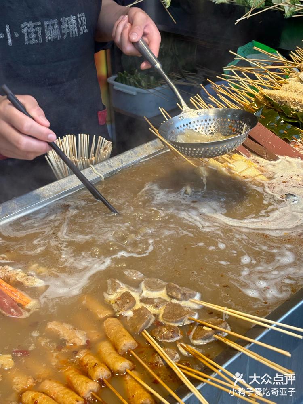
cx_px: 152
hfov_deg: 28.0
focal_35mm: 52
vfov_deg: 36.8
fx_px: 607
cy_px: 202
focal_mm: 5.96
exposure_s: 1/100
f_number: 1.6
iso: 25
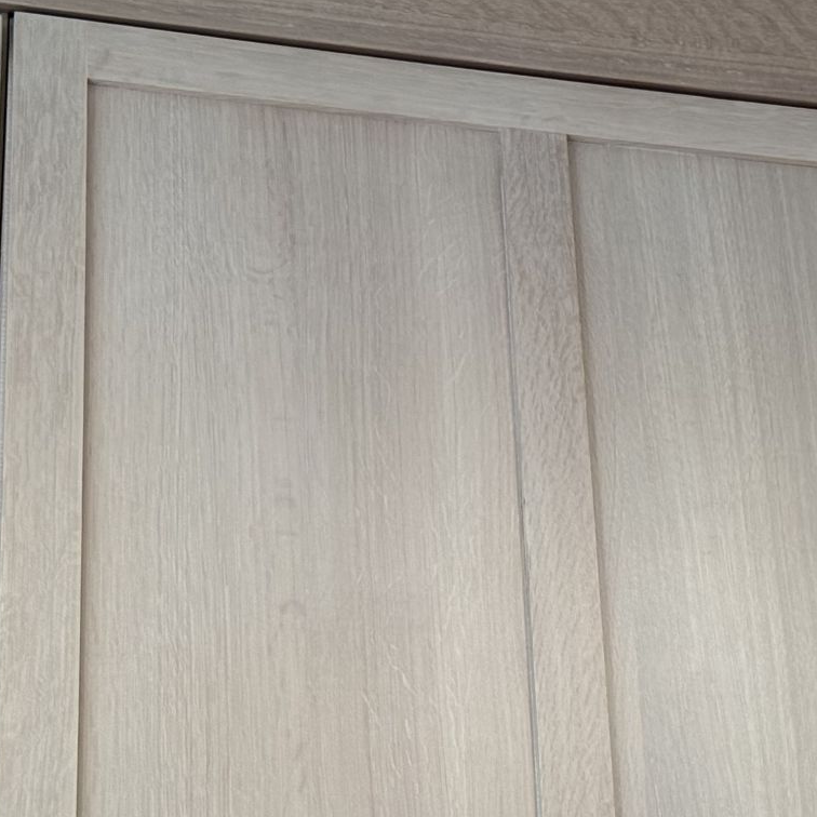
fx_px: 3071
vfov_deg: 15.1
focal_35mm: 115
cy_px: 627
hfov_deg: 14.9
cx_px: 835
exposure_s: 1/264
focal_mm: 6.76
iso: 100
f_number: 1.78
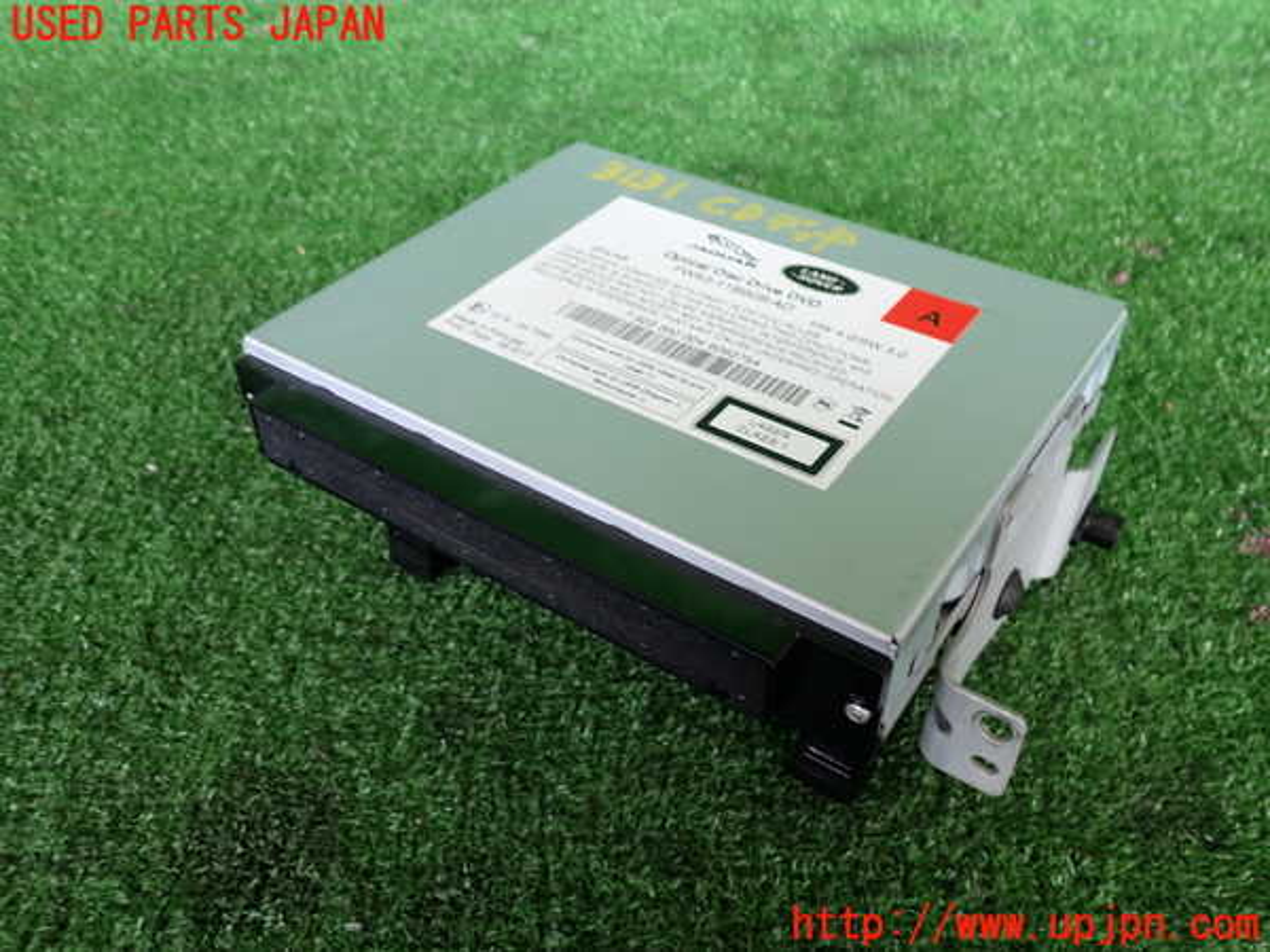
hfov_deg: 60.0
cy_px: 476
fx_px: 1101
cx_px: 635
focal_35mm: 30
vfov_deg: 46.8
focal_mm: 5.4
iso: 200
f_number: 2.3
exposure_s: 1/50
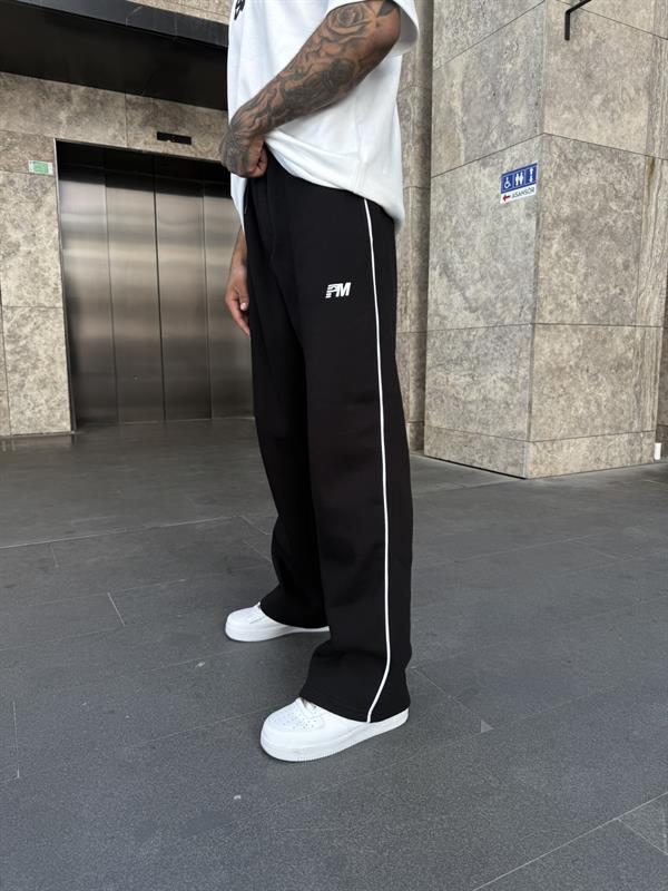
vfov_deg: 71.6
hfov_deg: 56.8
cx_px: 334
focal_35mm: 24
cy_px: 446
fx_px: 618
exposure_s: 1/152
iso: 80
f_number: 1.78
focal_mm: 6.76
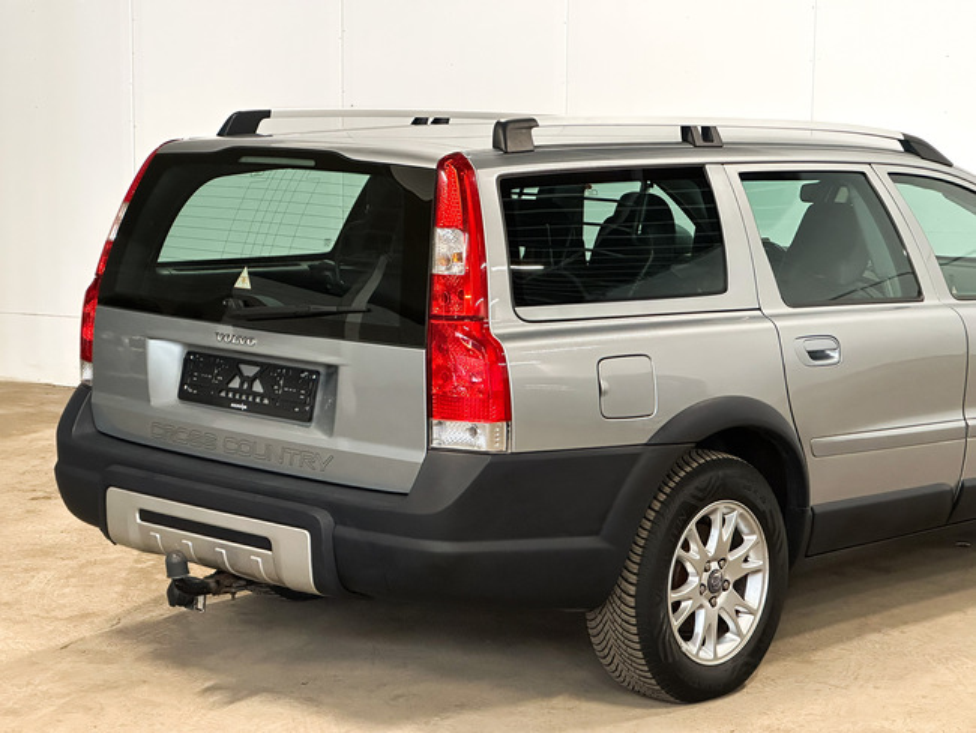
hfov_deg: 25.3
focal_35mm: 77
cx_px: 488
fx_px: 2172
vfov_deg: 19.2
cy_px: 366
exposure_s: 1/50
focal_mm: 9
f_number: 2.8
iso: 500
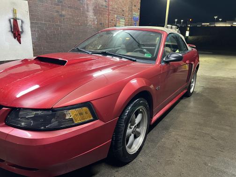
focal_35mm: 26
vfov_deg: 53.1
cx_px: 118
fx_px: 177
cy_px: 88
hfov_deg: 67.3
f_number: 1.5
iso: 500
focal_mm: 5.7
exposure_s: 1/60
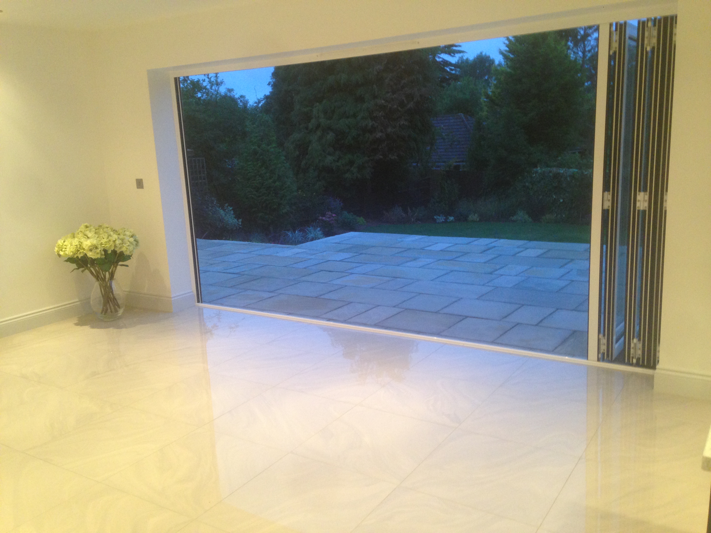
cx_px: 356
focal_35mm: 33
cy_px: 266
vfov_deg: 42.9
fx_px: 678
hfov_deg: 55.4
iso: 200
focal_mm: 4.12
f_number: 2.4
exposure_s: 1/20
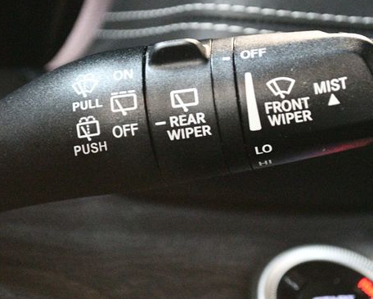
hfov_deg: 17.8
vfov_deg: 14.3
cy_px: 156
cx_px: 204
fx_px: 1193
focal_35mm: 108
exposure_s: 1/15
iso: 12800
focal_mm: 55
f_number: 5.6
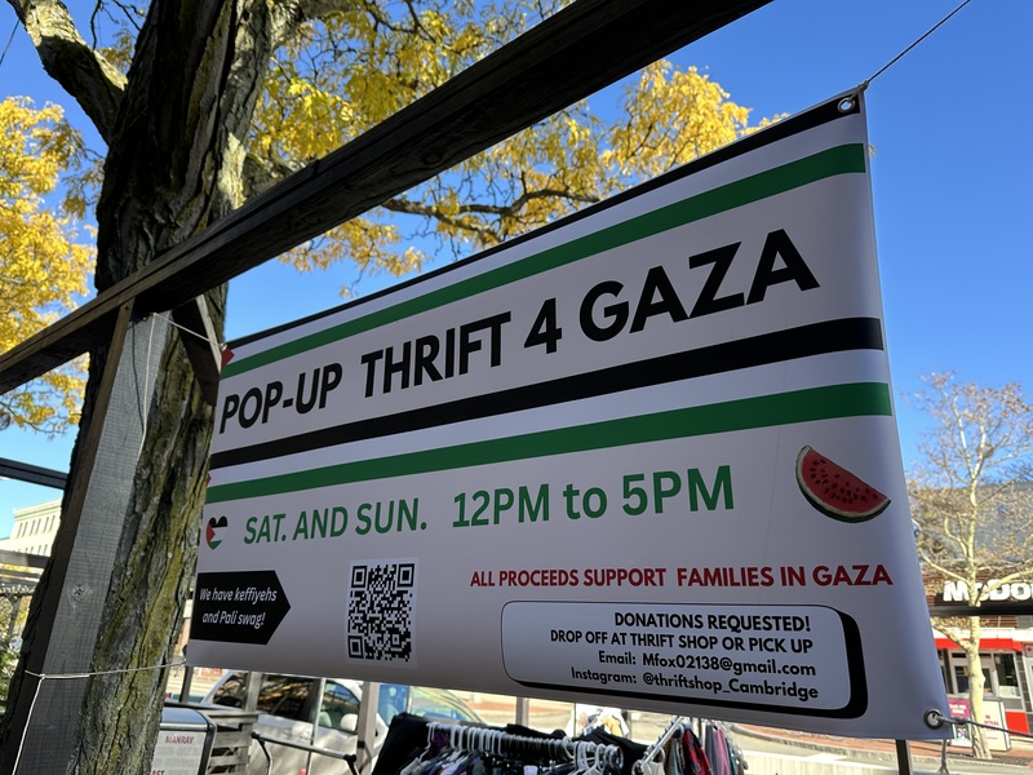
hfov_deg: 71.6
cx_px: 516
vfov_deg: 56.8
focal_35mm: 24
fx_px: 716
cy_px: 388
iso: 80
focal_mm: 6.86
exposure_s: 1/626
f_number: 1.78
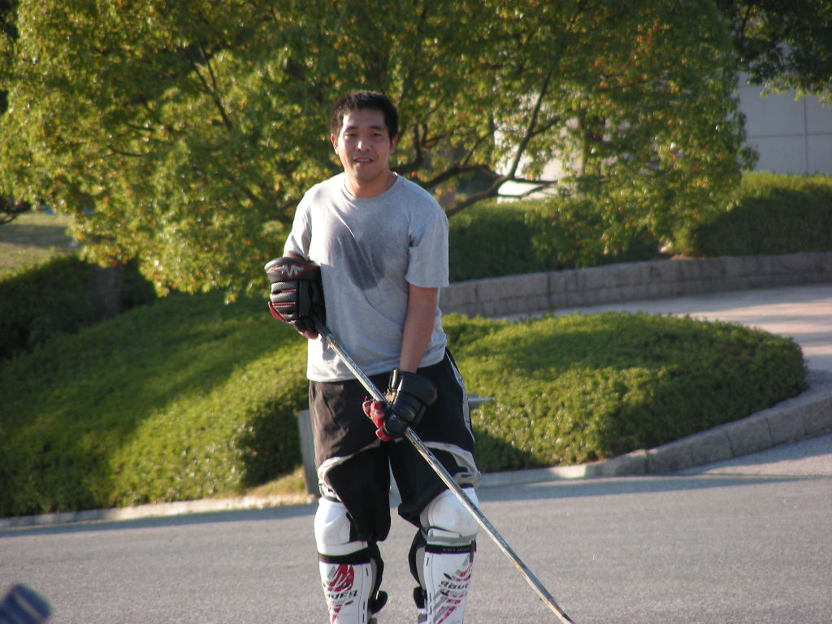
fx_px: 9133
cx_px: 416
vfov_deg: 3.9
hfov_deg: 5.2
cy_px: 312
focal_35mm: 380
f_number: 3.5
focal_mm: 63.3
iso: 50
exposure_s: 1/173
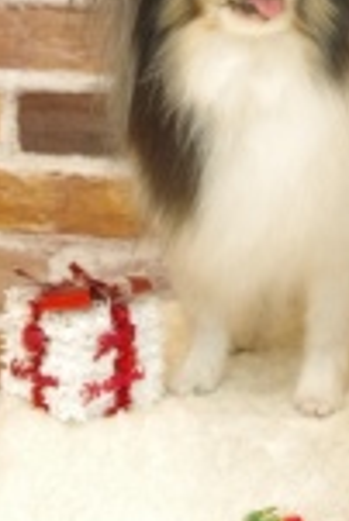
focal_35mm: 111
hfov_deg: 12.3
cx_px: 321
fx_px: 1610
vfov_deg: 18.2
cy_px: 69
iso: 3200
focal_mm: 28
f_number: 3.5
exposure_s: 1/125
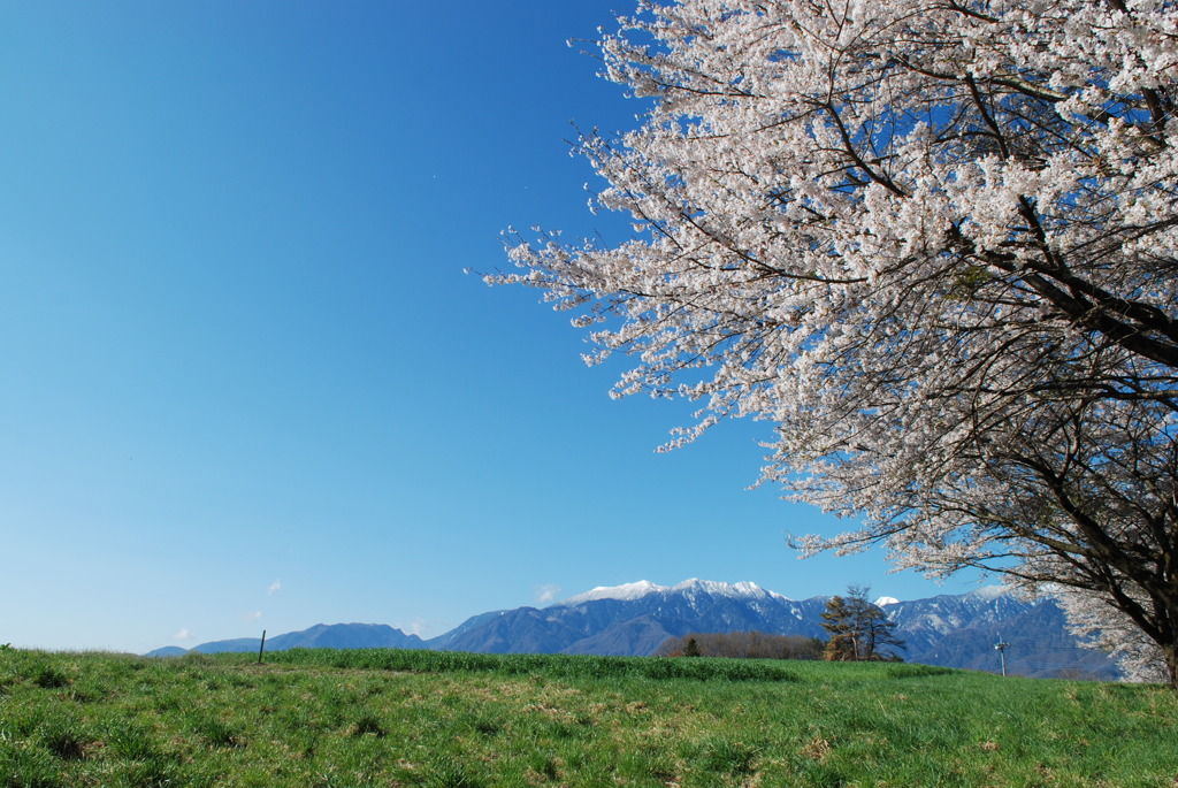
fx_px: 835
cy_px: 394
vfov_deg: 50.5
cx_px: 589
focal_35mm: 26
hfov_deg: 70.4
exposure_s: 1/200
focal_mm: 17
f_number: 9
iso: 100
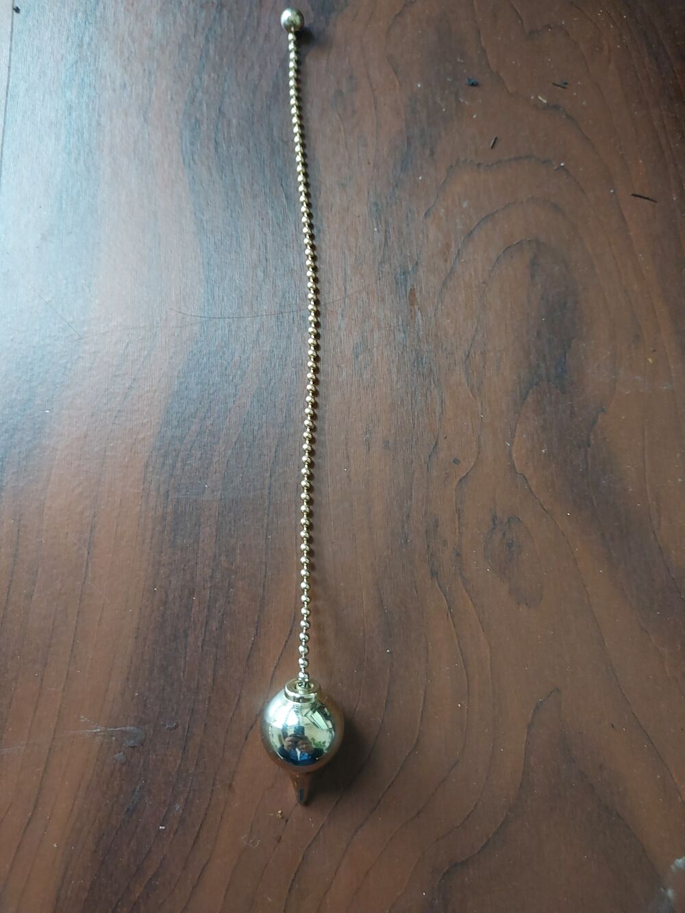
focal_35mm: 30
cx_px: 342
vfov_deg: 60.0
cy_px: 456
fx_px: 791
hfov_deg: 46.8
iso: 400
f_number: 1.8
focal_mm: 4.6
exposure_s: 1/33
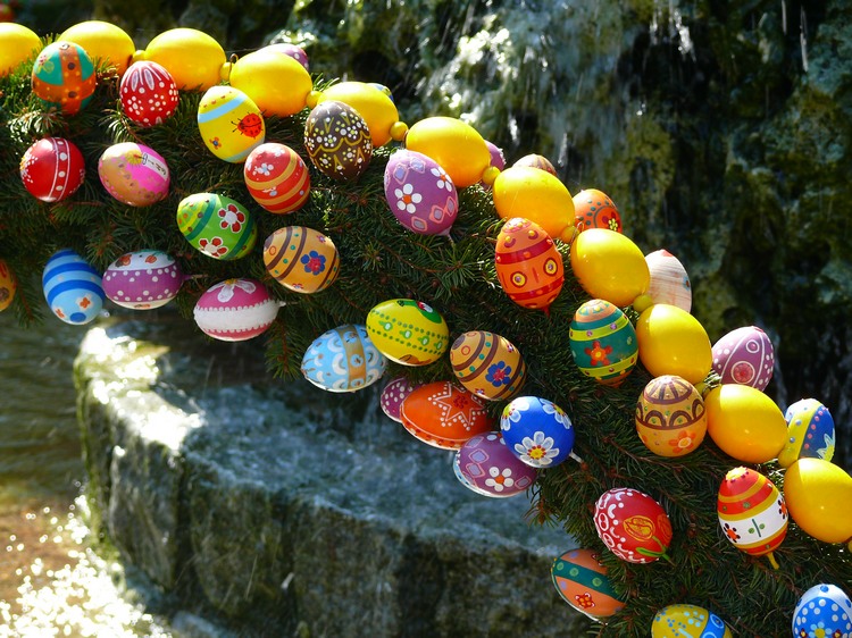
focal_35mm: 150
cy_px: 319
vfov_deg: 9.9
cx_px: 426
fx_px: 3691
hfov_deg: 13.2
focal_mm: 31.8
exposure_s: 1/100
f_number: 4
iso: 100
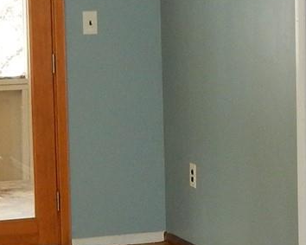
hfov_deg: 12.2
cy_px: 181
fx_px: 1431
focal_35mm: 158
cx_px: 217
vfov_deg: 9.8
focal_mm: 5.1
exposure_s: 1/30
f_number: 3.2
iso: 200
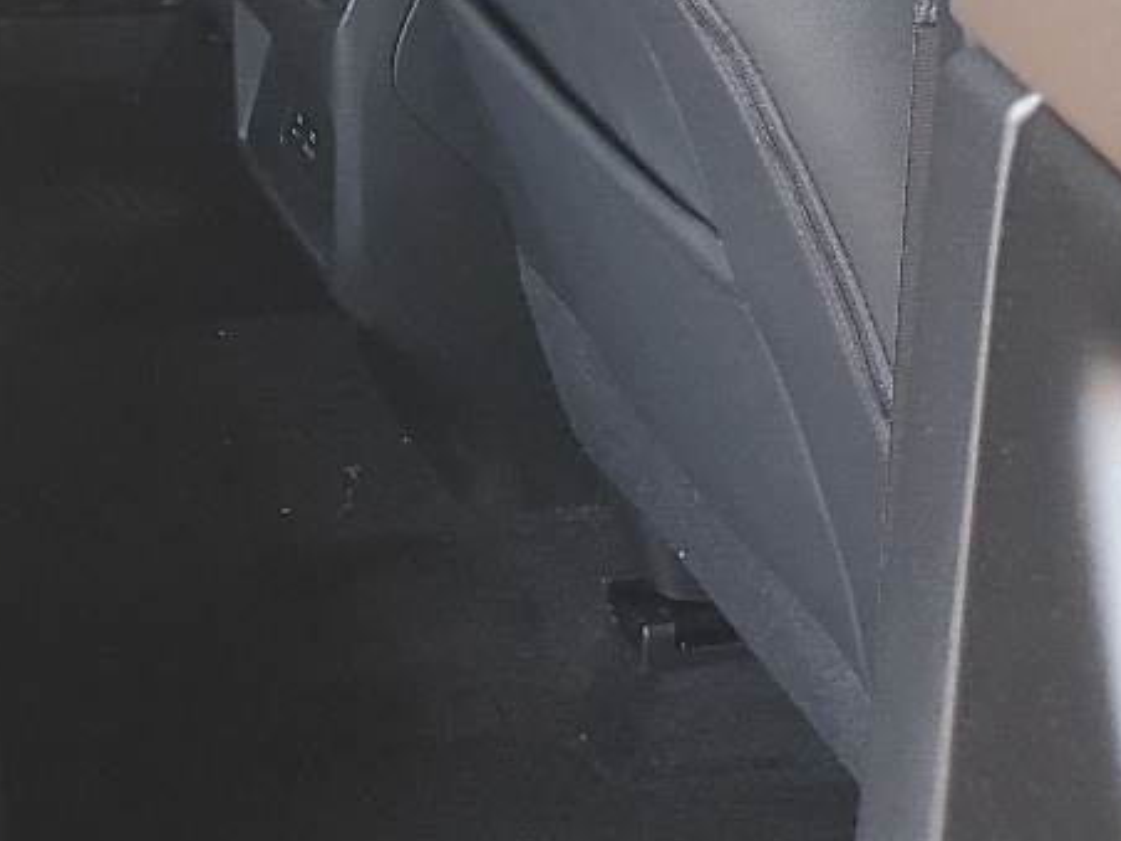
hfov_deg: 19.1
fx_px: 2979
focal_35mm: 92
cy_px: -151
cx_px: -476
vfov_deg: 15.5
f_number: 1.5
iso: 97
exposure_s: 1/120
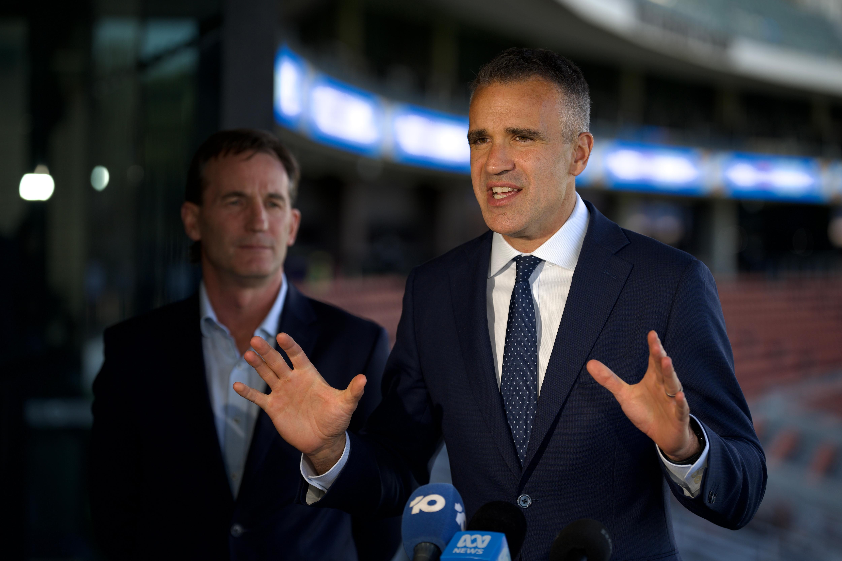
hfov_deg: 16.4
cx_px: 421
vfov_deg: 11.0
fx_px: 2923
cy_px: 280
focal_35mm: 125
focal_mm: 125
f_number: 3.2
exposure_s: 1/400
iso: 80
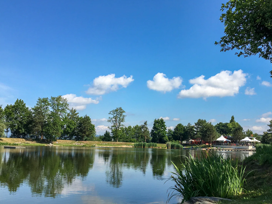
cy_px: 111
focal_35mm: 38
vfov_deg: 37.7
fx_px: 299
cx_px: 156
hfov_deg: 48.8
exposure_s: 1/1600
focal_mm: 4.15
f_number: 2.2
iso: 25
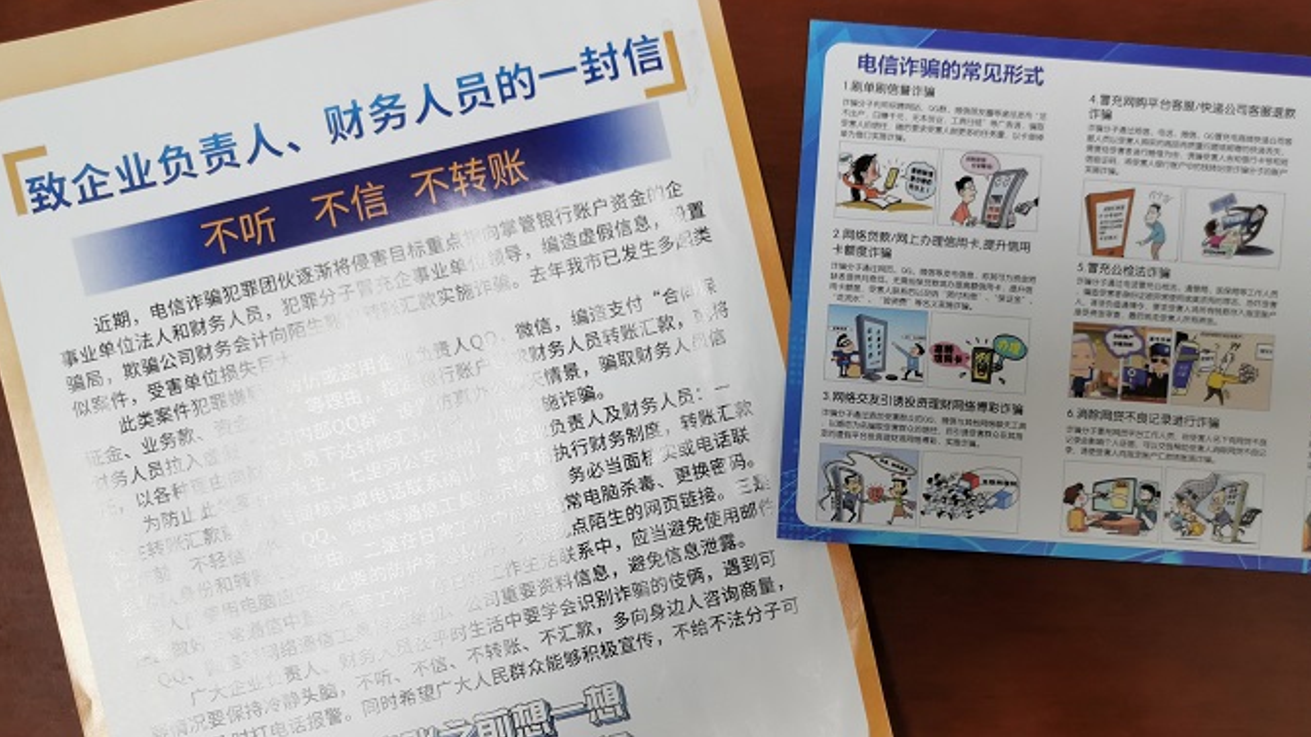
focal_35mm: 35
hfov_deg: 56.3
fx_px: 1217
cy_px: 419
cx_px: 776
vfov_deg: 33.7
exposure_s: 1/50
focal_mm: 5.58
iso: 100
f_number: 1.8
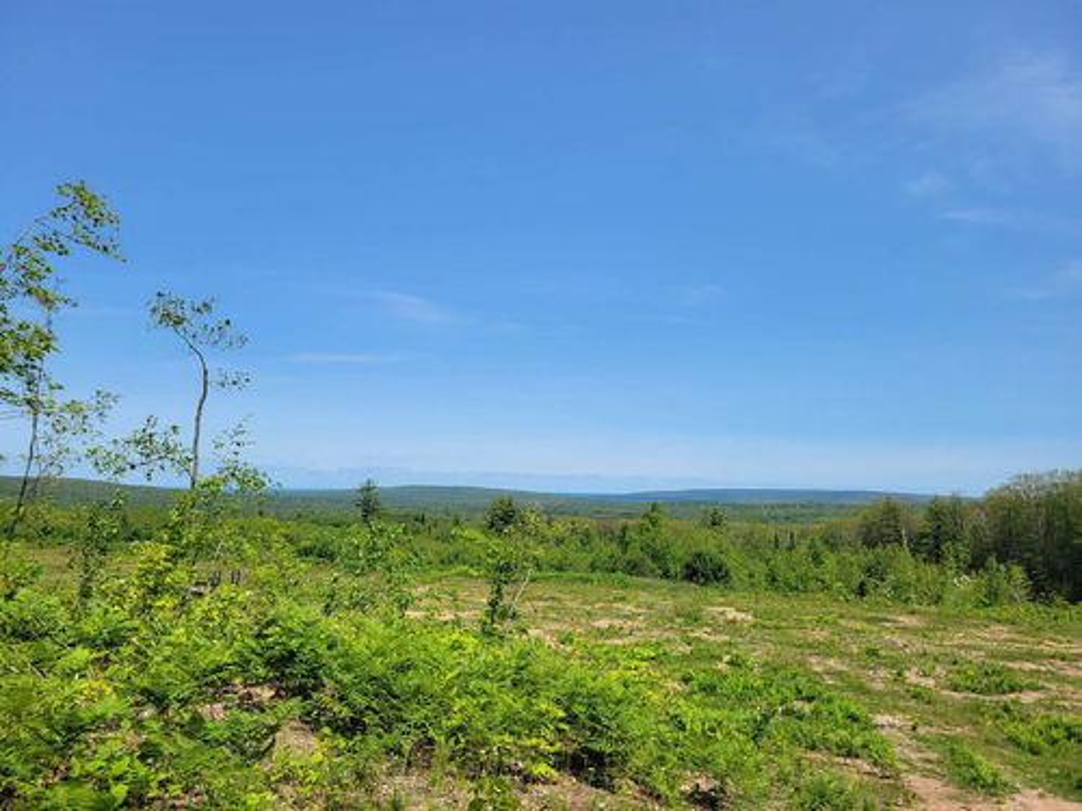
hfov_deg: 67.3
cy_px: 406
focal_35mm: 26
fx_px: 813
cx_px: 541
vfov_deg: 53.1
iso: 40
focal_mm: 5.4
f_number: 1.8
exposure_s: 1/3798
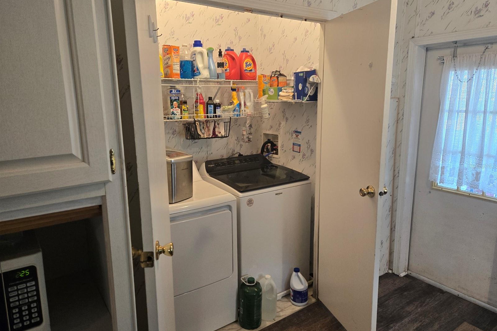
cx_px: 249
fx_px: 331
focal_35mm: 24
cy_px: 166
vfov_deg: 53.1
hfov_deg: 73.7
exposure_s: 1/120
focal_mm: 5.4
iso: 320
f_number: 1.8
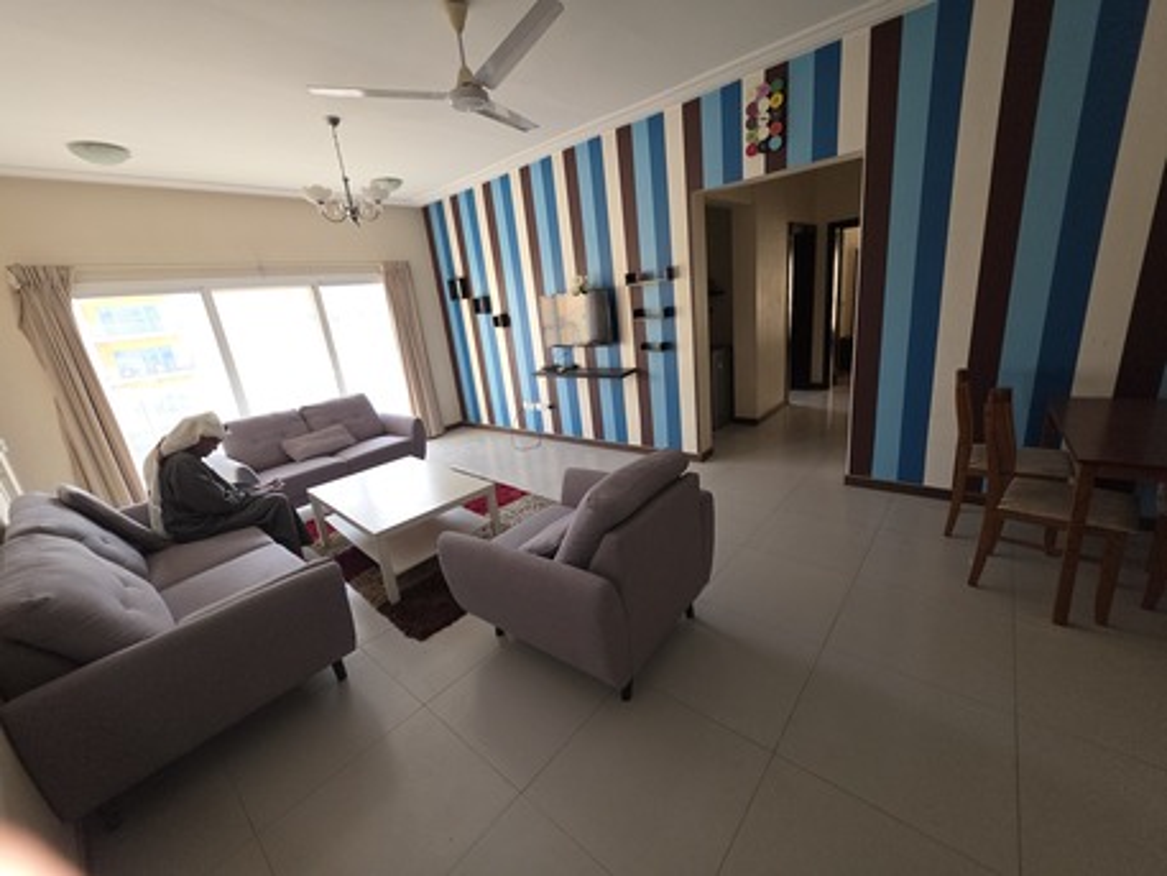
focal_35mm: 13
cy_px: 438
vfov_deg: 89.9
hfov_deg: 106.2
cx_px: 584
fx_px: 438
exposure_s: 1/60
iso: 64
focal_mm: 2.2
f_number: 1.9
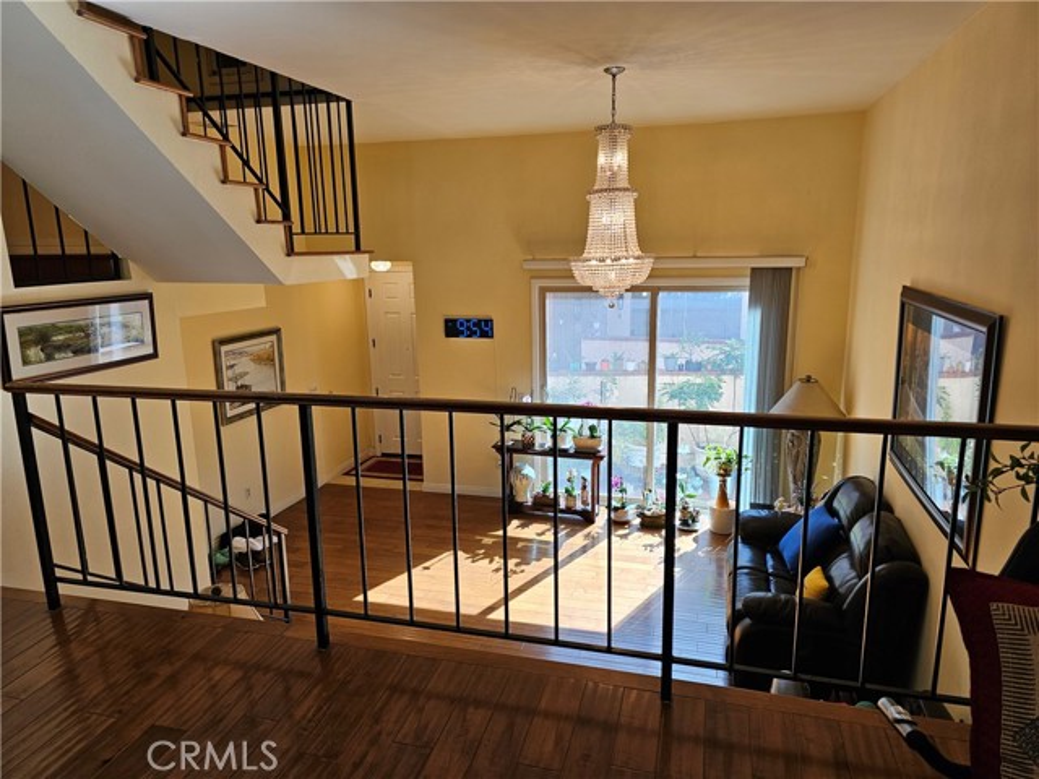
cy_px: 390
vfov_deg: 58.9
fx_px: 690
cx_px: 520
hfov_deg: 73.9
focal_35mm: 23
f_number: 1.7
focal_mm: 6.3
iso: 50
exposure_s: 1/120
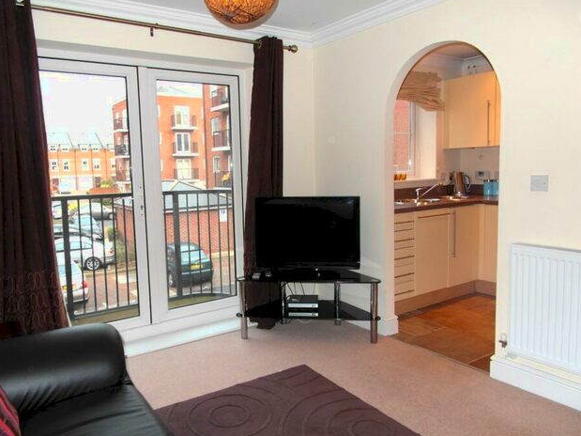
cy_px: 212
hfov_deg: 67.2
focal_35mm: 26
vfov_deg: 53.0
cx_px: 264
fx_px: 436
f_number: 2.8
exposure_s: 1/45
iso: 120
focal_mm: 4.1
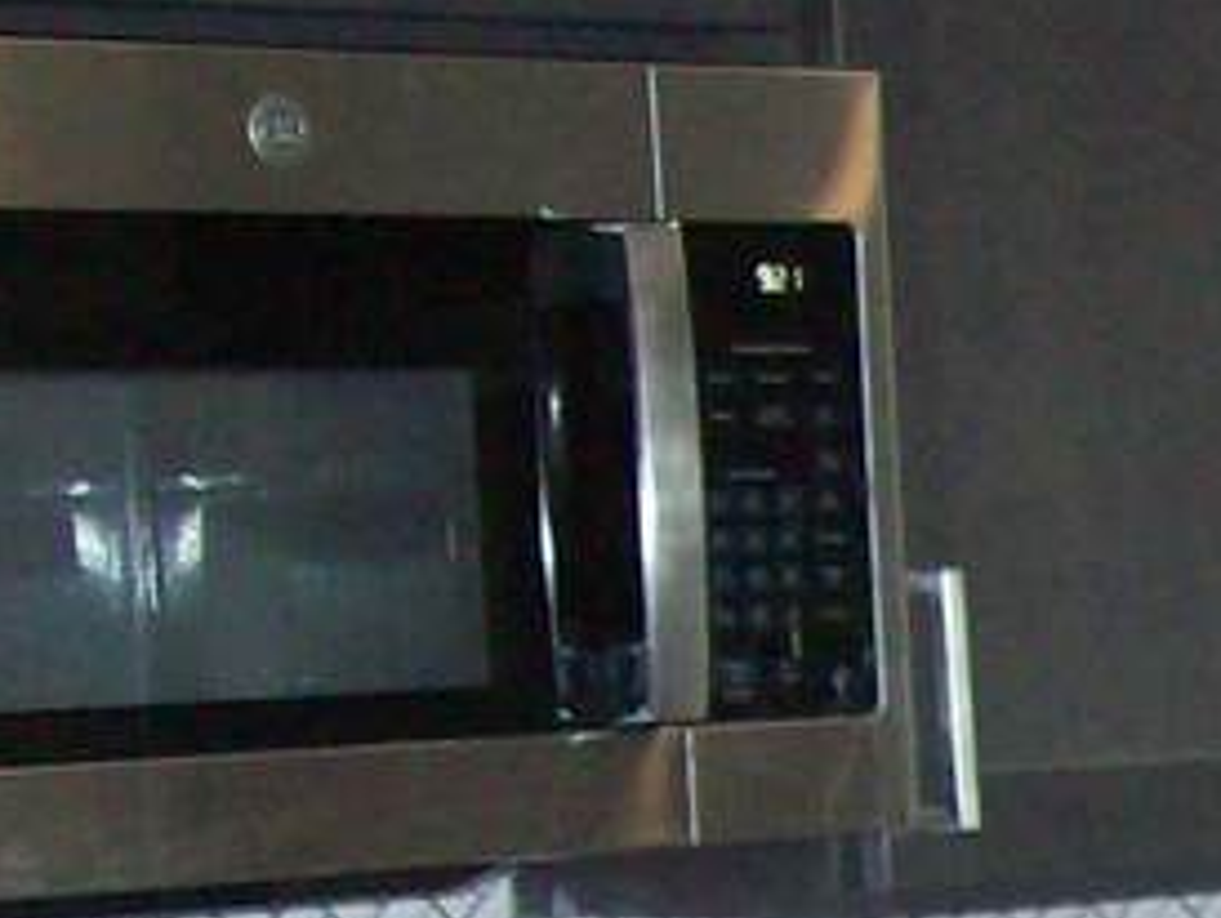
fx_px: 5931
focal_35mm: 168
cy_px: 1774
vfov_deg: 8.4
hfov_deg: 10.8
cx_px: 2406
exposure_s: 1/64
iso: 200
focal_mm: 6
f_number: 2.7
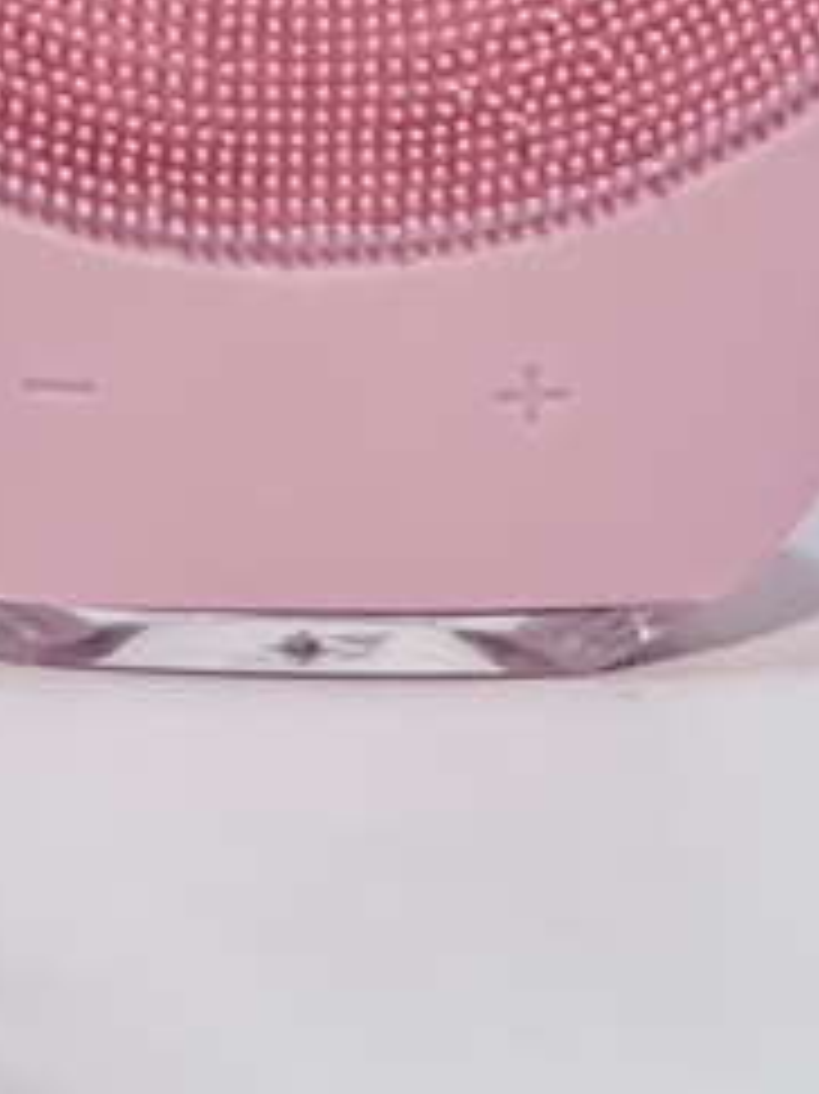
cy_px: -126
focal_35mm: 137
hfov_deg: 10.8
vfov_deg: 14.1
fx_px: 4326
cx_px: 256
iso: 80
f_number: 2.4
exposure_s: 1/120
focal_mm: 6
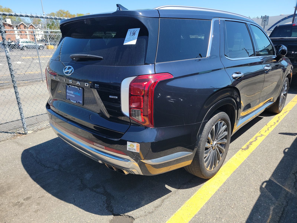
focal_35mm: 24
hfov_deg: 71.6
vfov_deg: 56.8
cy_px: 112
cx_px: 148
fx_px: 206
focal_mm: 6.7
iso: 50
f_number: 1.8
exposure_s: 1/400
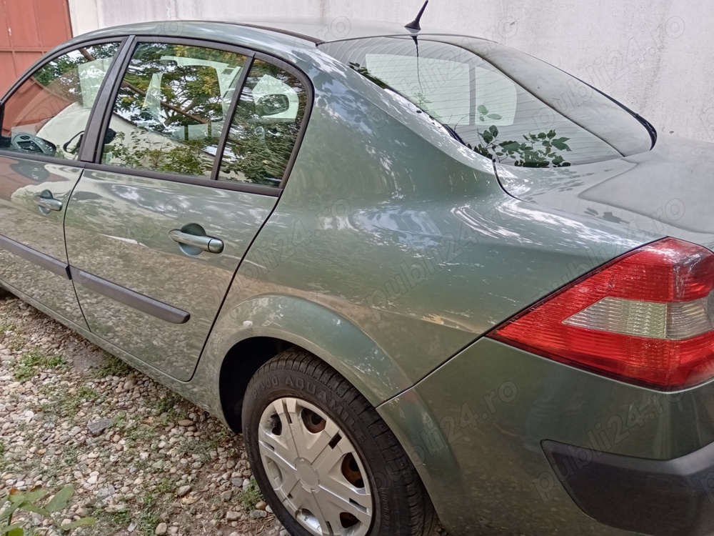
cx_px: 357
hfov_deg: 67.3
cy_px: 268
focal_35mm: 26
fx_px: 536
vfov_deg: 53.1
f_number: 1.8
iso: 114
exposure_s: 1/100
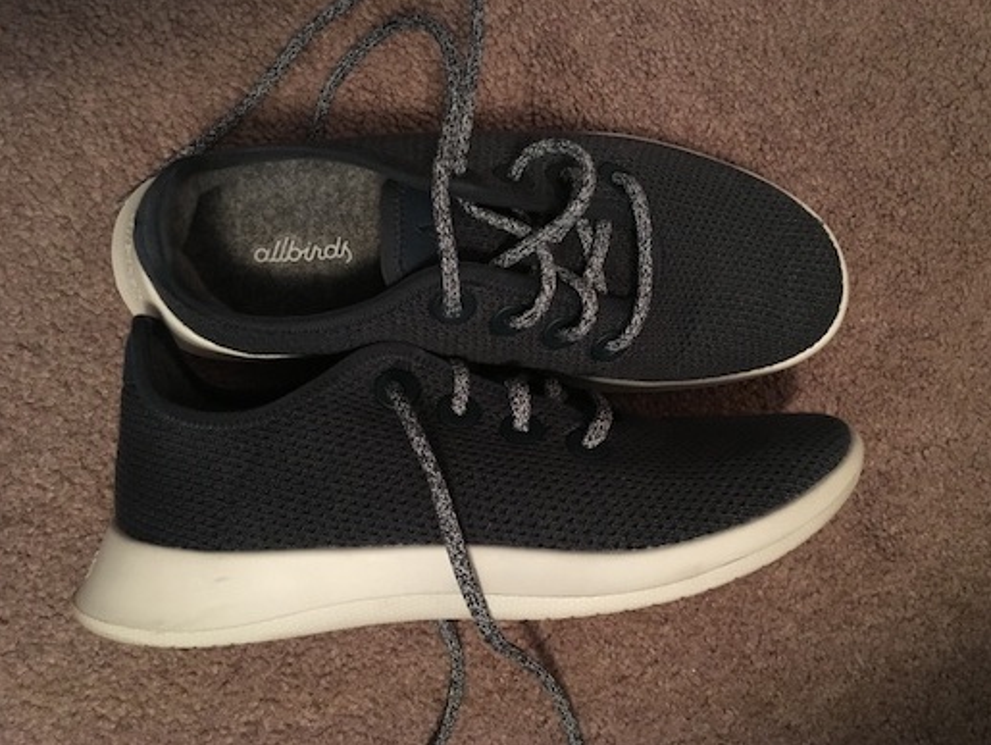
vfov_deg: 46.8
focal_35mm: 30
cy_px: 379
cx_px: 511
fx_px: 859
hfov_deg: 59.9
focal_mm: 4.15
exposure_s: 1/15
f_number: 2.2
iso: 500
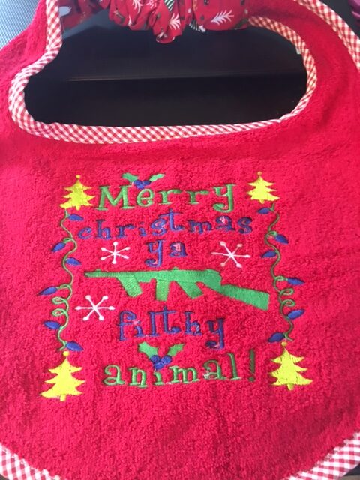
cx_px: 180
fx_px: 402
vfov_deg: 61.7
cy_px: 240
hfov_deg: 48.2
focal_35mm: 29
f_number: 2.2
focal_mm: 4.15
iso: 125
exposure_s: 1/8
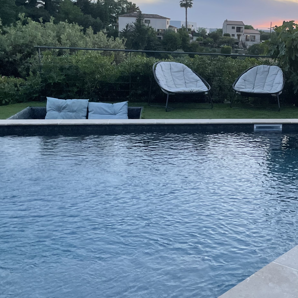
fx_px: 487
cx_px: 276
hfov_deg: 32.1
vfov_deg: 33.8
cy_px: 104
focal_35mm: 50
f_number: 1.6
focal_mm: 4.2
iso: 125
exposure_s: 1/121
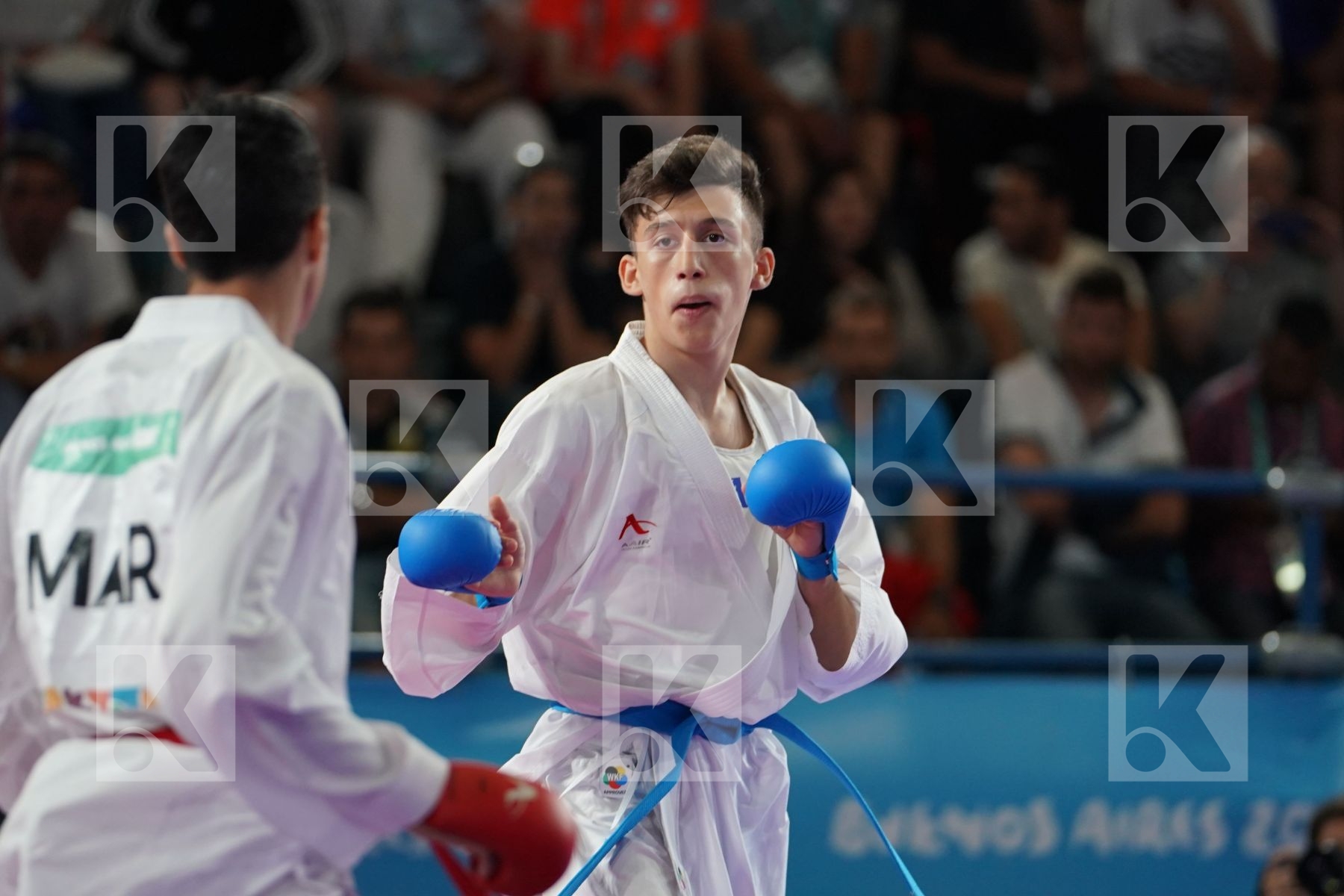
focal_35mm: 273
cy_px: 448
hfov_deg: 7.5
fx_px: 10191
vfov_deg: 5.0
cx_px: 672
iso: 1250
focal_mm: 182
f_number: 2.8
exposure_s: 1/1000
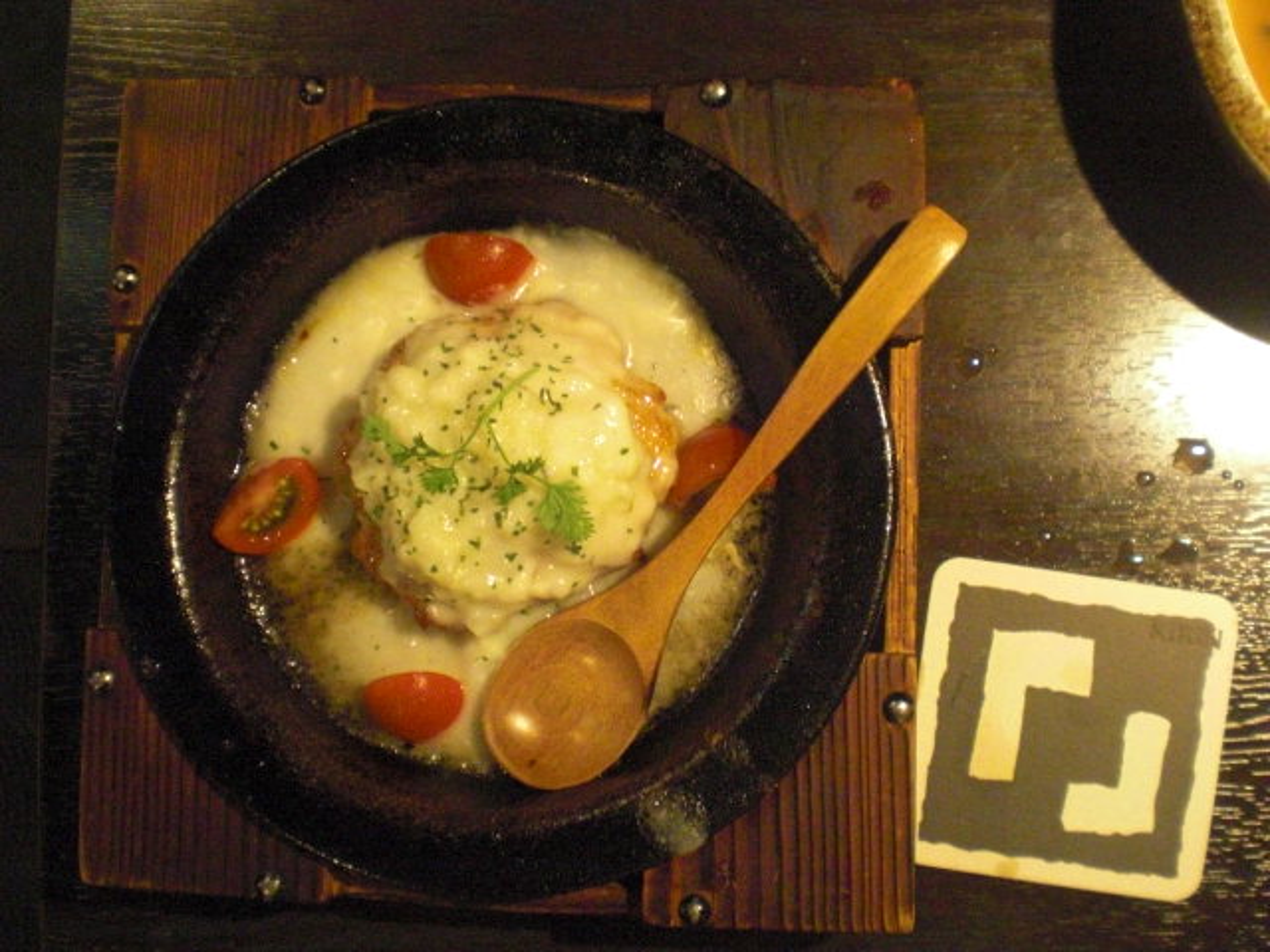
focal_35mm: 38
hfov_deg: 49.0
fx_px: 1394
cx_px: 635
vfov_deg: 37.7
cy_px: 476
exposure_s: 1/8
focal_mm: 6.3
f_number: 3.1
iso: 800
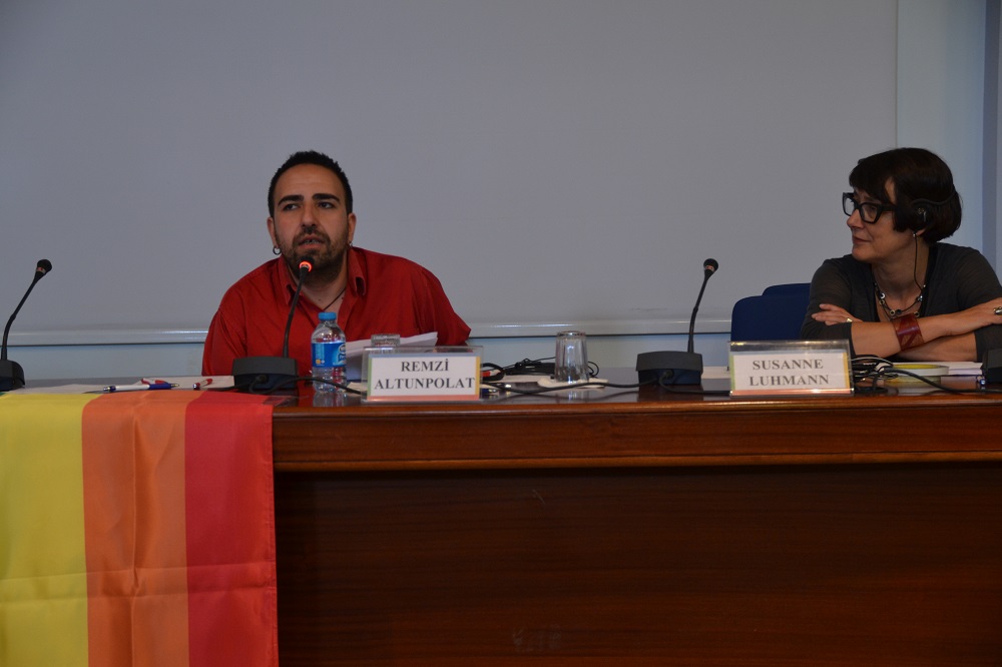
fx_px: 1920
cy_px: 334
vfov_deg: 19.7
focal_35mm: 69
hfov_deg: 29.3
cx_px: 501
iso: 560
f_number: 4.8
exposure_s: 1/15
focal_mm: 46
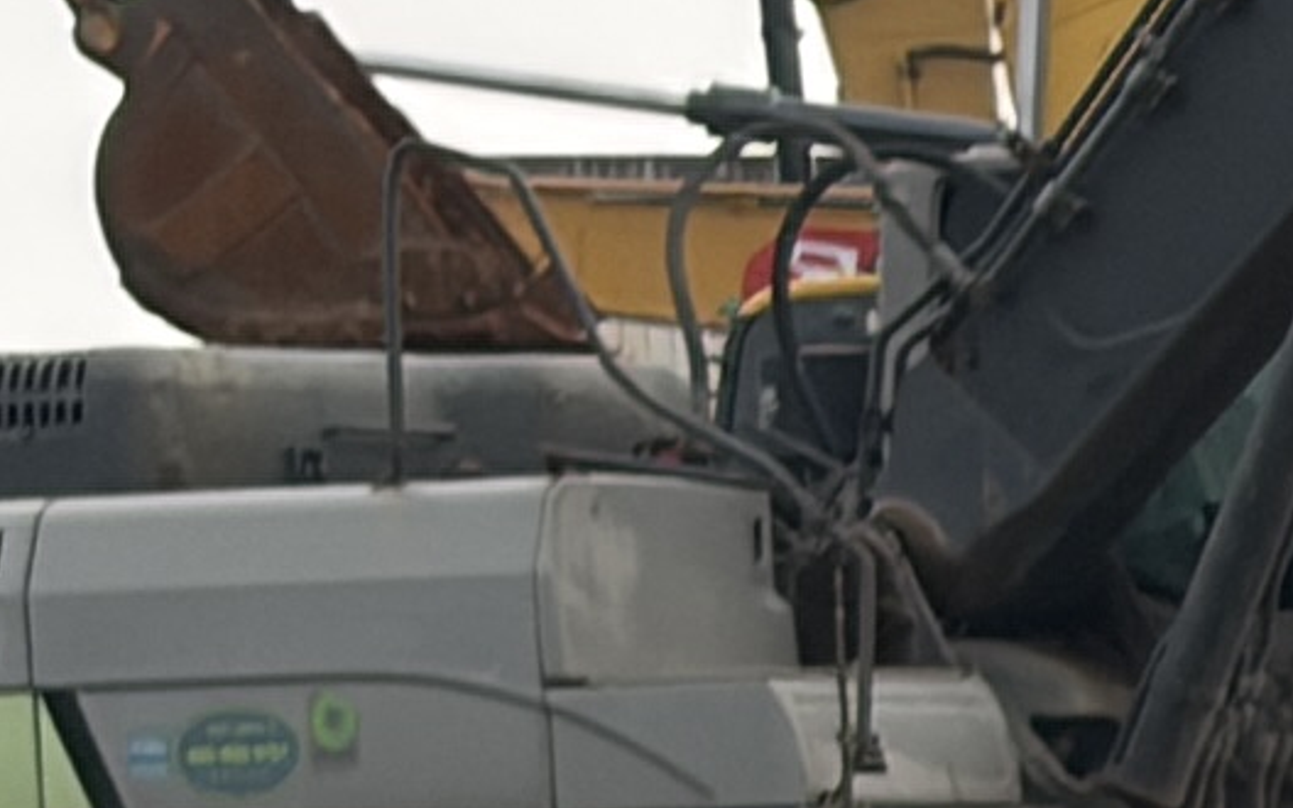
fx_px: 14835
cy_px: 2309
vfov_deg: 3.1
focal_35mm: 421
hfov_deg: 4.7
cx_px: 4437
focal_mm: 5.96
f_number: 1.6
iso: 32
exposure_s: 1/1667
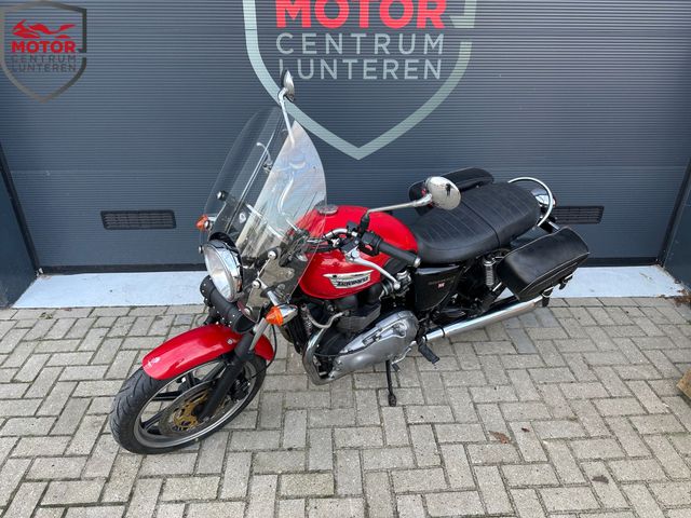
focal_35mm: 24
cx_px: 346
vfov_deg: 56.8
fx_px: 479
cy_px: 259
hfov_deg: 71.6
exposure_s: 1/135
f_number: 1.78
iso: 64
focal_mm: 6.86
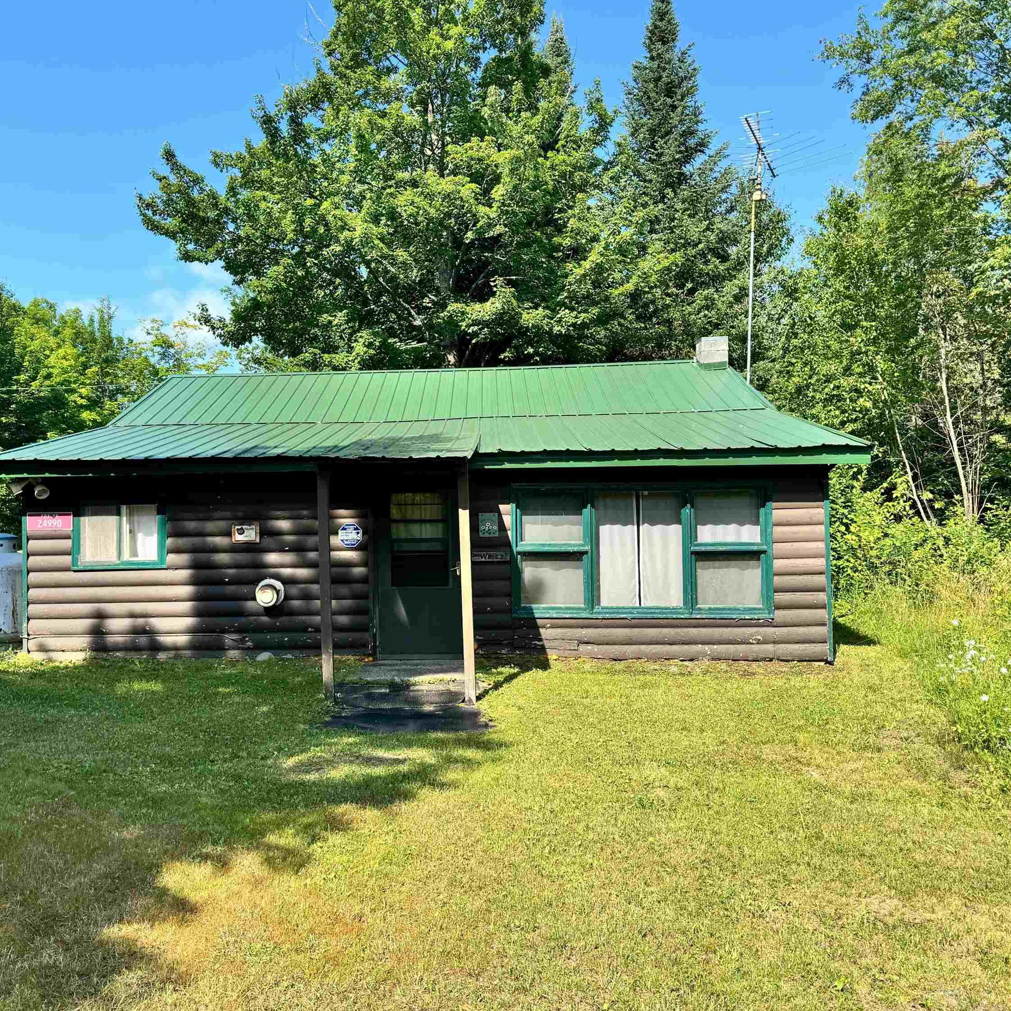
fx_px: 958
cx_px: 447
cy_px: 514
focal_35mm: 29
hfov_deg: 55.5
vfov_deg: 55.6
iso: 80
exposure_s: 1/1923
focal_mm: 6.76
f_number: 1.78
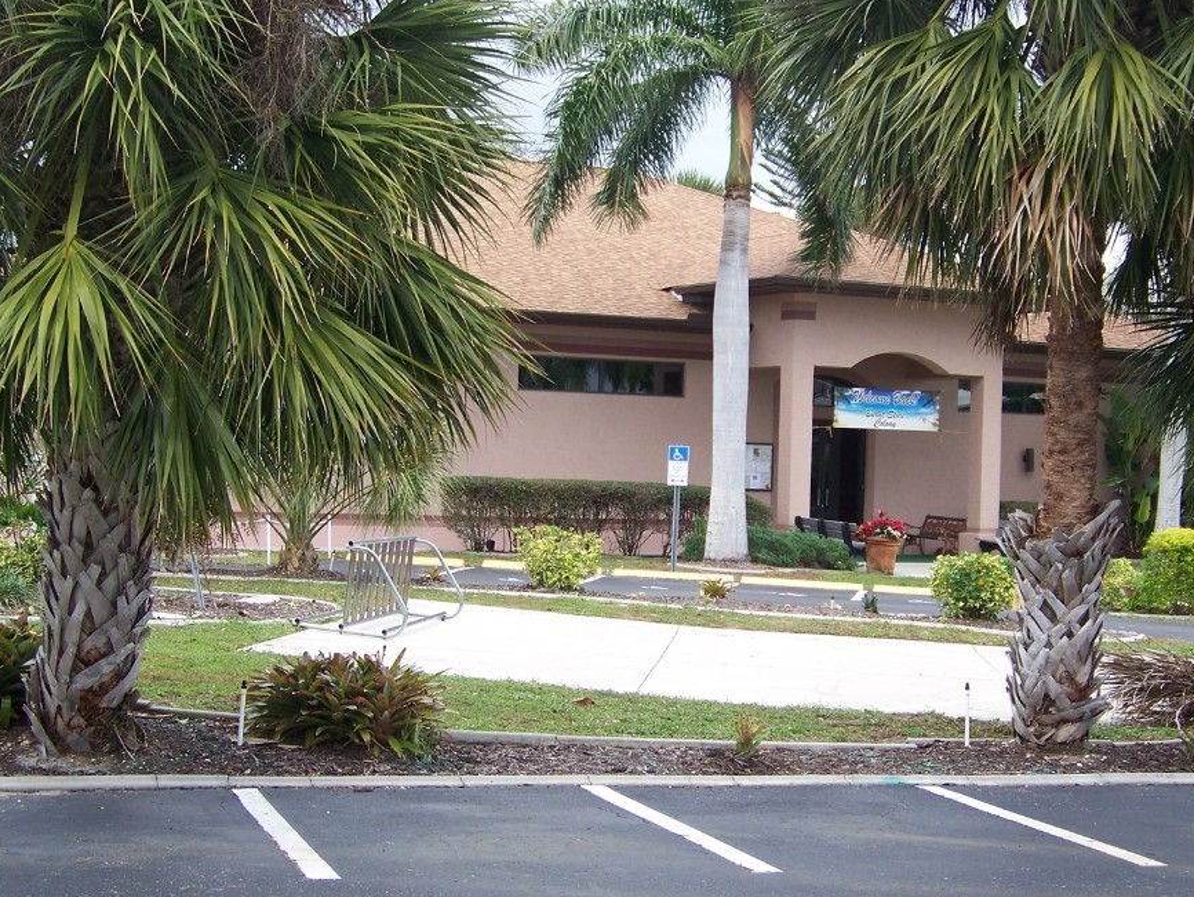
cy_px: 480
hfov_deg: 29.8
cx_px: 659
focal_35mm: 65
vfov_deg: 22.6
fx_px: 2243
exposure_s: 1/50
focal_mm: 9.36
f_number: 3.2
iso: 64
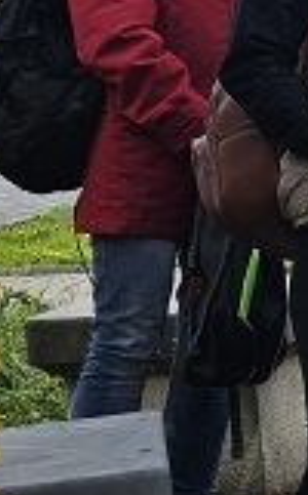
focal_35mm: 182
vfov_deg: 11.5
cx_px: 1703
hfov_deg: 5.1
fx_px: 2455
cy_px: 197
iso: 12
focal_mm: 6.3
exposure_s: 1/180
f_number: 1.7
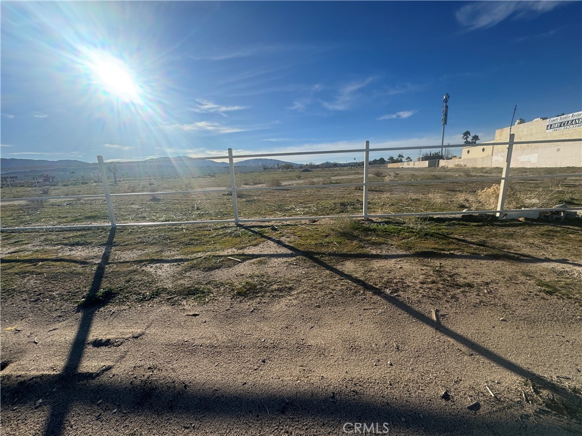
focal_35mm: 14
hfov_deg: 102.1
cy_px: 218
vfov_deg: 85.7
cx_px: 291
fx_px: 235
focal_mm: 2.22
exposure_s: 1/2770
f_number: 2.2
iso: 50
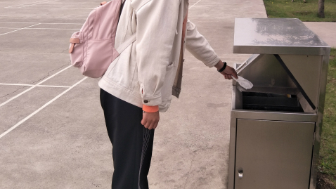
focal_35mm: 35
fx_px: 312
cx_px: 197
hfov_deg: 56.3
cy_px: 74
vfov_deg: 33.6
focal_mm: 4.1
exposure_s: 1/1317
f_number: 1.7
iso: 33
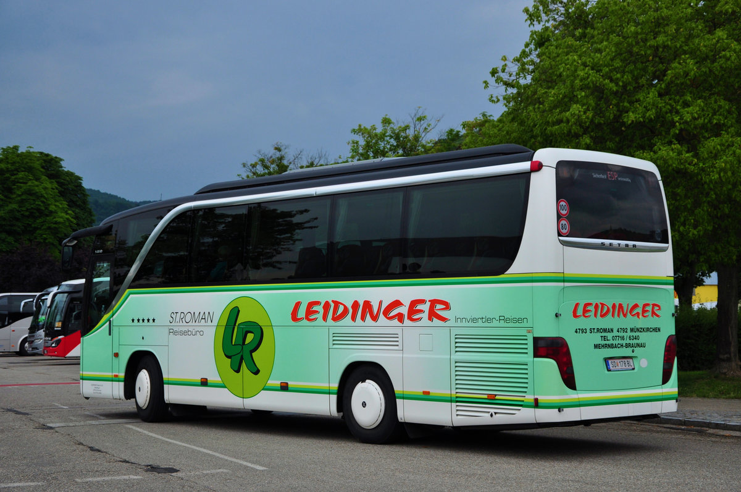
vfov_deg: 22.5
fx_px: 1233
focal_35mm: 60
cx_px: 370
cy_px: 246
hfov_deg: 33.4
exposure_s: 1/640
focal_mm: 40
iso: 200
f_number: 4.5
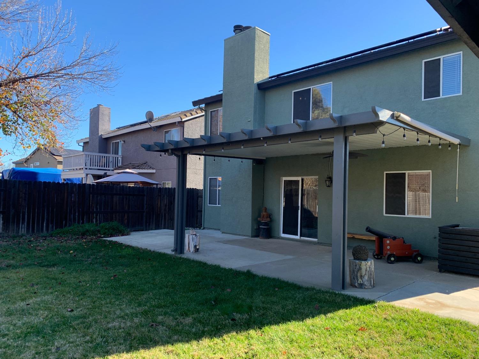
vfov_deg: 53.1
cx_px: 240
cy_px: 180
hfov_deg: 67.3
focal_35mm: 26
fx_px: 360
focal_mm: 4.25
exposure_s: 1/552
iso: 25
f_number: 1.8
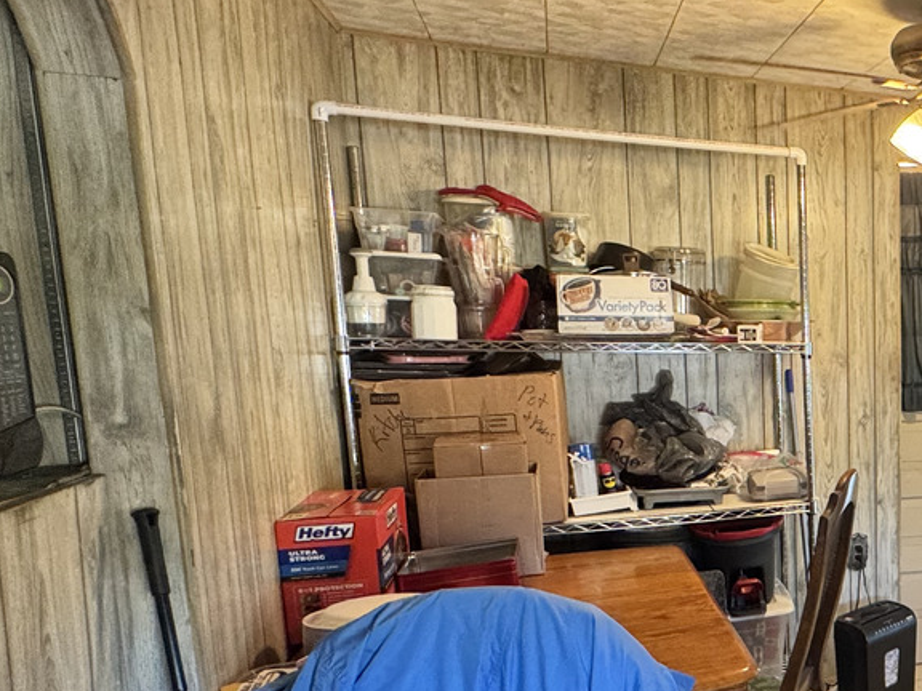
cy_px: 462
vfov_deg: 40.2
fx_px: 932
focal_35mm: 35
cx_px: 1002
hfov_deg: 42.2
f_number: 2.2
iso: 250
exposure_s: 1/60
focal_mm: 2.22
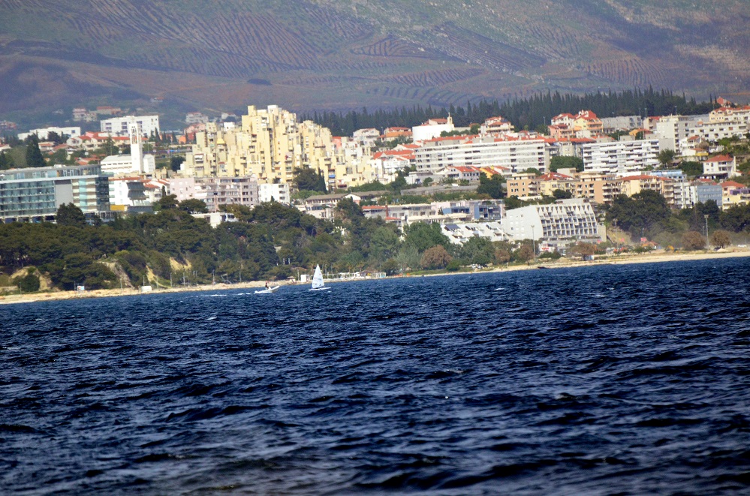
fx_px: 9353
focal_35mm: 450
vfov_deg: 3.0
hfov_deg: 4.6
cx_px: 375
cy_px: 248
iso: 1250
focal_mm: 300
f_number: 5.6
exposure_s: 1/8000
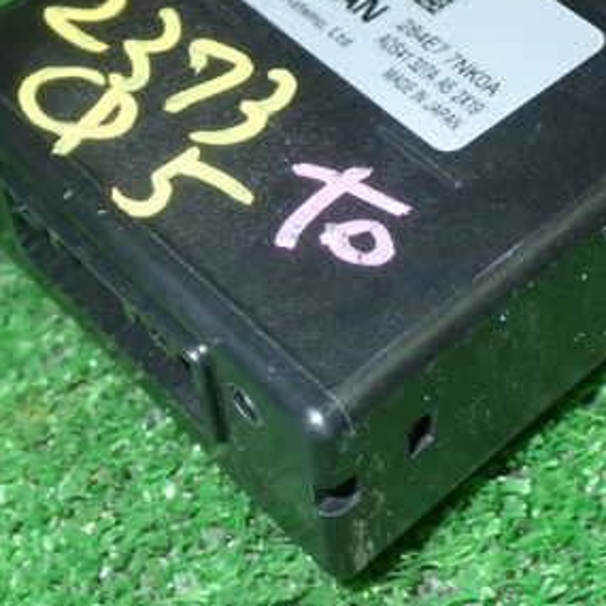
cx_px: 327
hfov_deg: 21.1
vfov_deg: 21.0
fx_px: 1624
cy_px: 181
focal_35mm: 82
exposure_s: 1/40
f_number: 9
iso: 320
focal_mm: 7.84
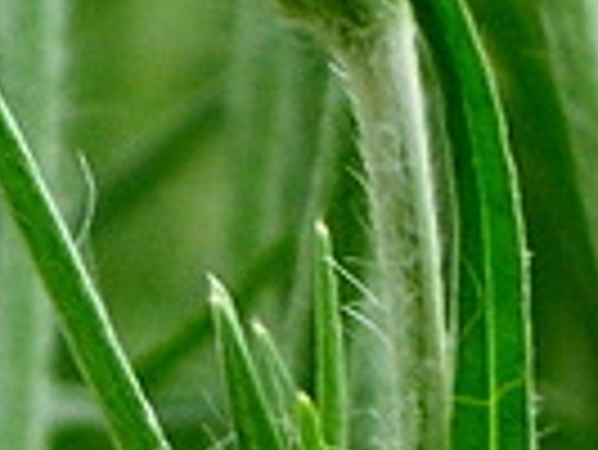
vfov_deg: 0.4
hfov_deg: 0.5
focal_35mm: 3832
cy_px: 986
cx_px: -679
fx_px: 66259
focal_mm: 108
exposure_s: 1/125
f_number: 5.2
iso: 125
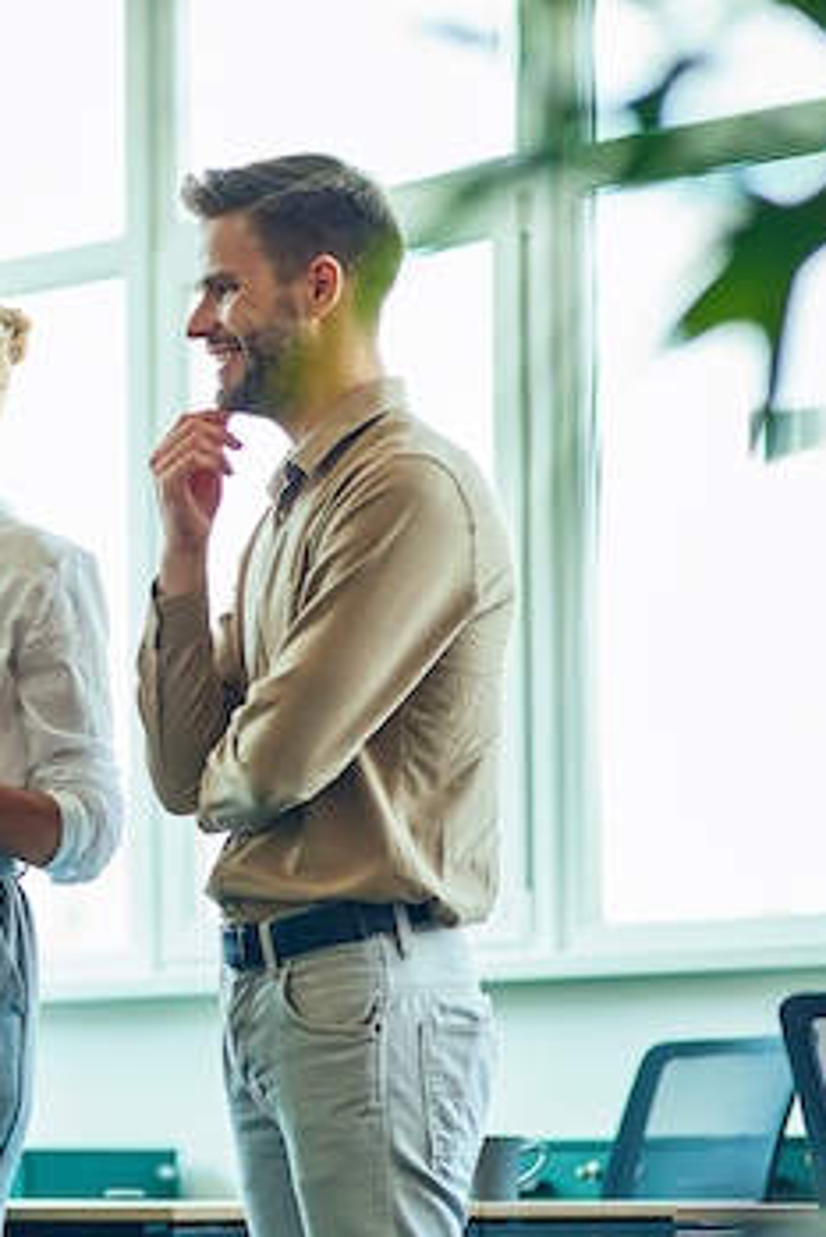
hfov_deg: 8.7
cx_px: -174
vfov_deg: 13.2
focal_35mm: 156
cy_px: 668
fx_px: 5363
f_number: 2.2
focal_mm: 85
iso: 250
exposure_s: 1/200
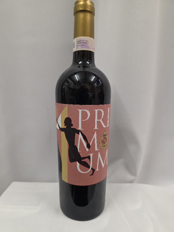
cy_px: 116
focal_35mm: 23
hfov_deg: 58.9
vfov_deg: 73.9
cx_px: 87
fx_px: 154
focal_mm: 6.3
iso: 500
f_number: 1.7
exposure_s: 1/101
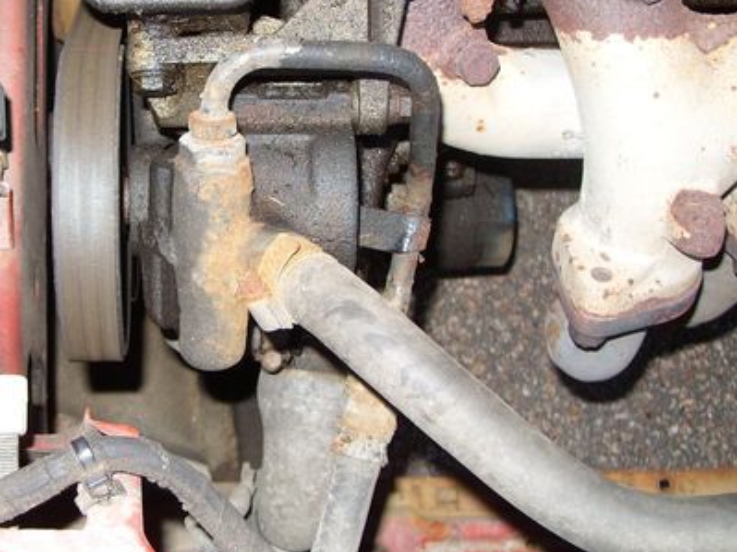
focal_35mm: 61
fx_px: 1298
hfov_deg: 31.1
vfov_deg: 24.0
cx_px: 175
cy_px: 222
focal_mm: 7.8
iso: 50
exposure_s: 1/30
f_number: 2.8
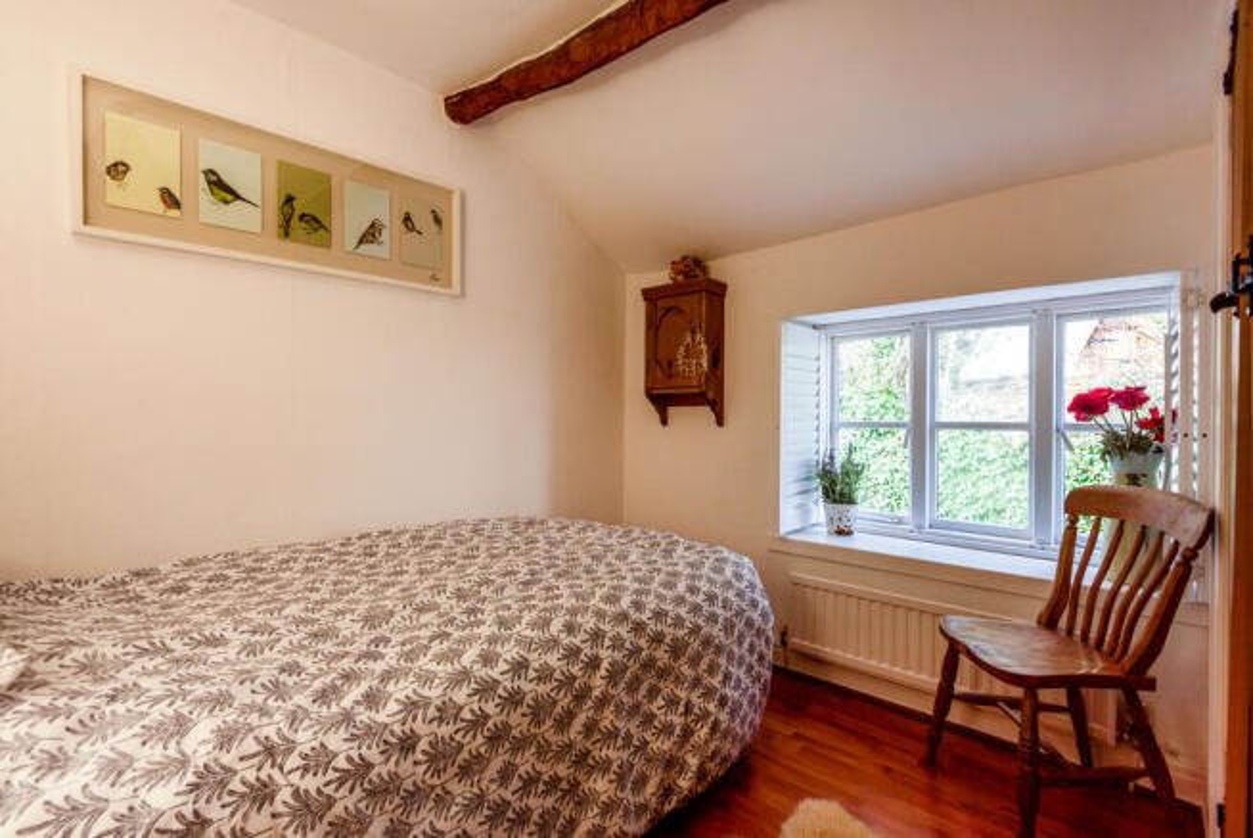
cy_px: 419
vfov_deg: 73.8
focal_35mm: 16
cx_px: 626
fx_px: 557
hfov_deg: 96.7
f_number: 8
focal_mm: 16
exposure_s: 1/30
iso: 100
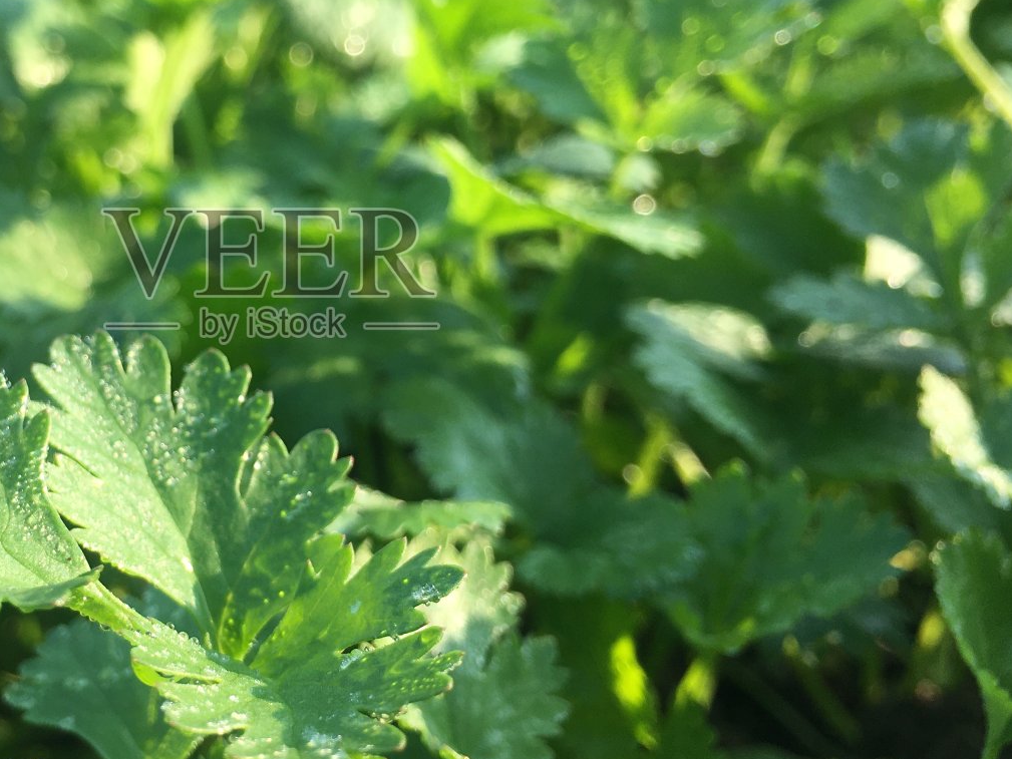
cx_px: 271
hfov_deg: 40.2
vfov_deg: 31.4
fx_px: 1345
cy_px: 277
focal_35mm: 46
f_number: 2.2
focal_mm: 4.15
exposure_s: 1/348
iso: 25
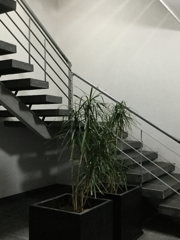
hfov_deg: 34.3
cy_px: 120
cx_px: 100
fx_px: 291
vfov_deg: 44.8
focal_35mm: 42
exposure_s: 1/24
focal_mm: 3.3
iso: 200
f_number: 2.4
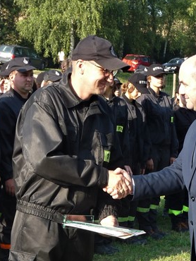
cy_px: 186
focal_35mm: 119
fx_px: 897
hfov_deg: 12.4
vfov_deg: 16.5
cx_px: 139
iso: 100
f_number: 4
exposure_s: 1/160
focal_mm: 10.1
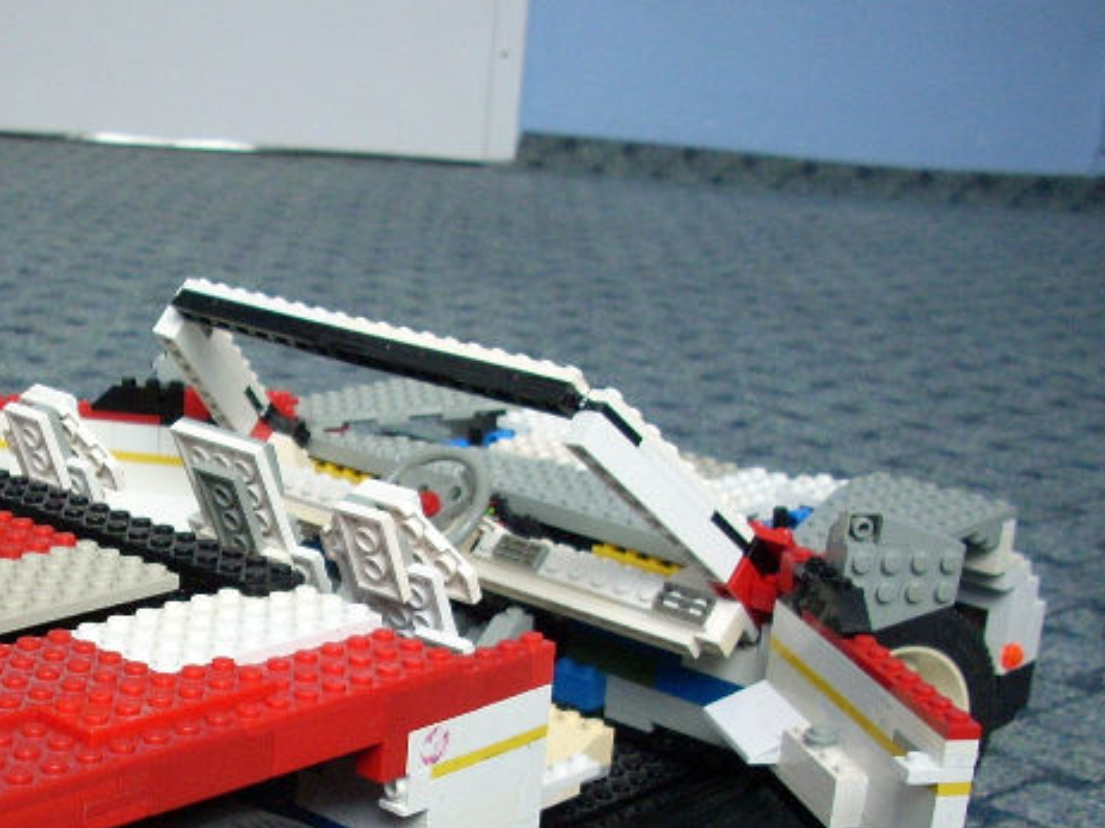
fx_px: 2042
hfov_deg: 29.5
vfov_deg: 22.6
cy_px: 649
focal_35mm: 64
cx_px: 203
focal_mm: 6.2
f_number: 2.8
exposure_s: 1/27.5
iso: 200
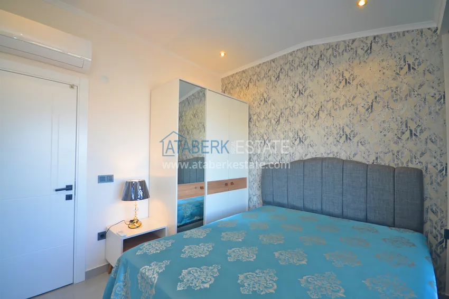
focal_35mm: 15
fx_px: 187
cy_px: 150
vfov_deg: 77.3
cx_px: 224
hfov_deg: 100.4
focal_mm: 10
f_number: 4
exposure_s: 1/60
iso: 280
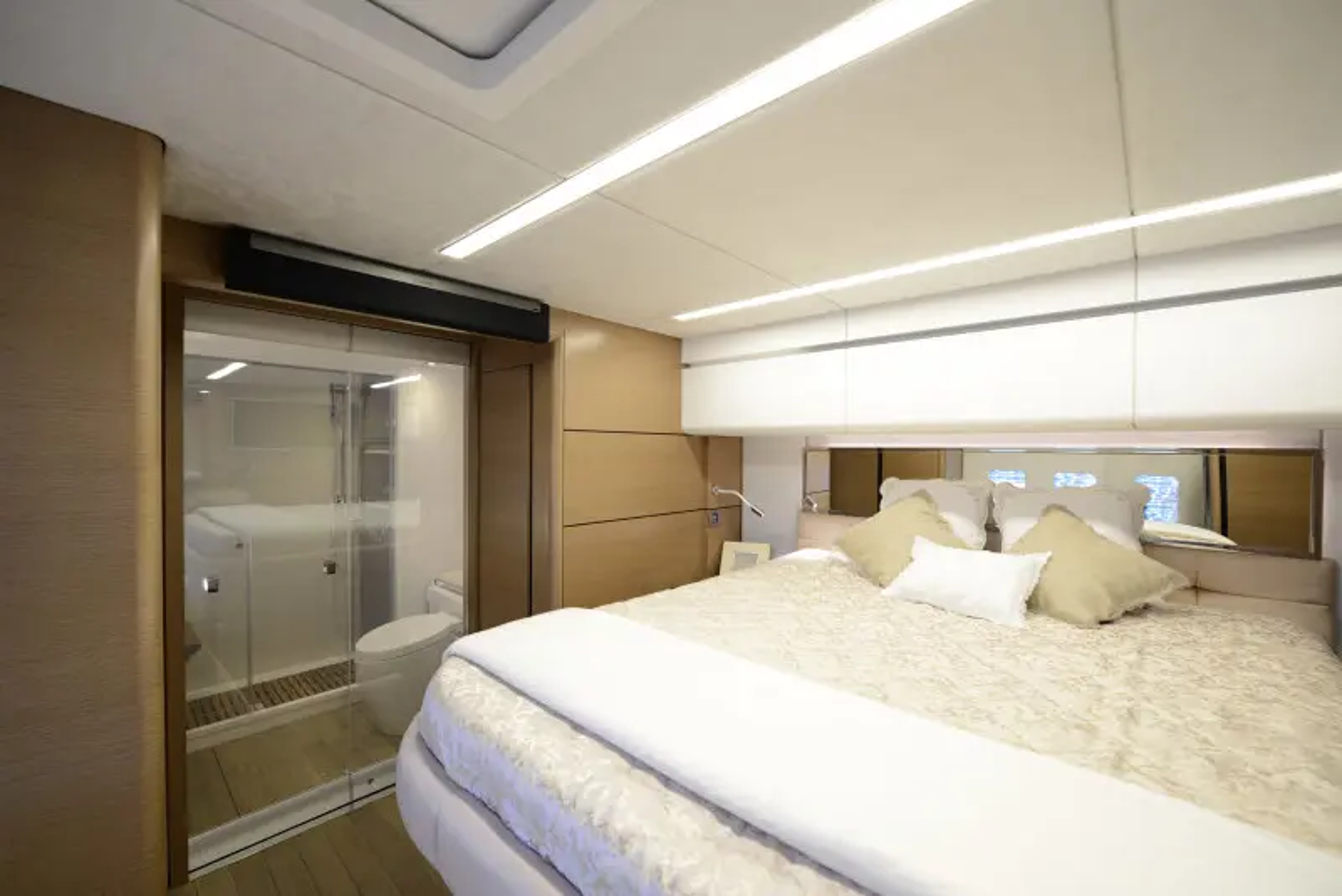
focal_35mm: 14
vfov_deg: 81.3
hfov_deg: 104.2
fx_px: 522
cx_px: 671
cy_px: 448
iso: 800
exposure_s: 1/40
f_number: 4.5
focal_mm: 14
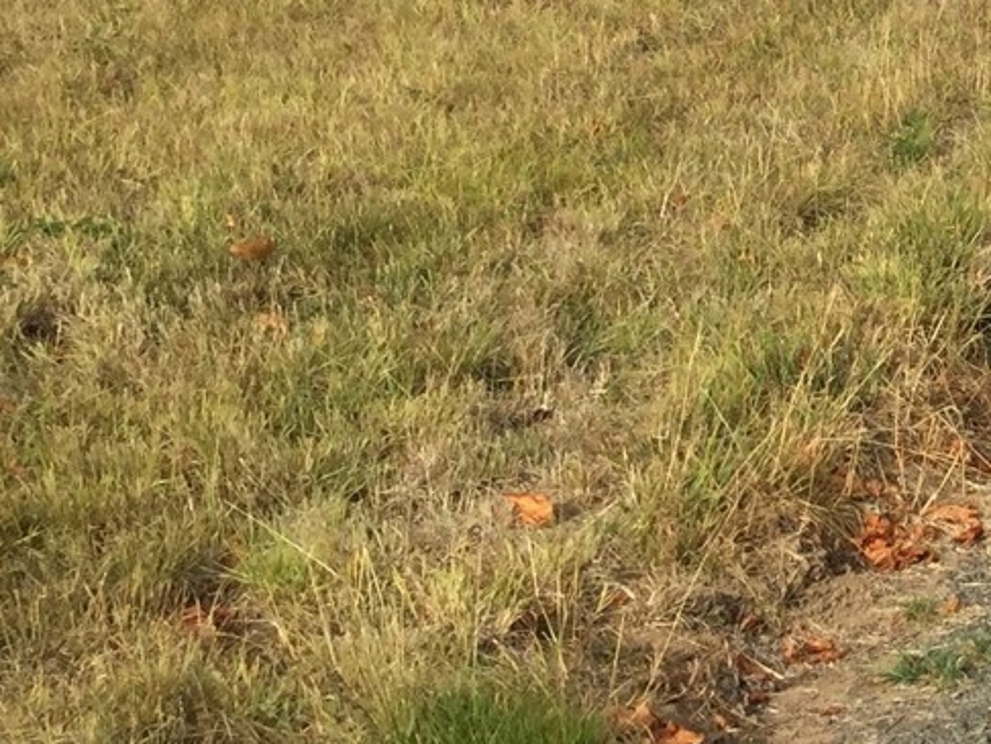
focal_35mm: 102
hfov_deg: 17.2
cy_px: -49
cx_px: 1540
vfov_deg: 14.2
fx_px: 2922
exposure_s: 1/947
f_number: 2.4
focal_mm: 3.3
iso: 25
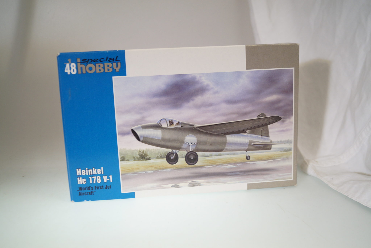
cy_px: 124
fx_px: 371
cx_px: 186
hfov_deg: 53.1
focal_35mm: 36
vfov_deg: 36.9
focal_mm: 24
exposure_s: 1/160
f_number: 4
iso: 400
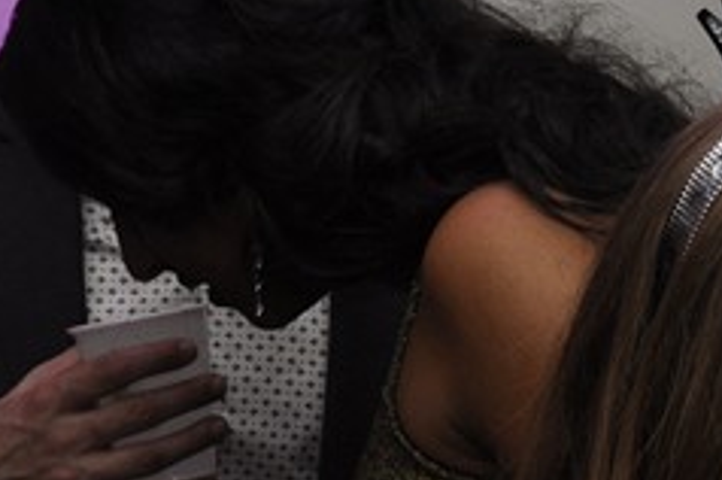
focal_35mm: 164
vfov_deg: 8.3
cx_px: 1398
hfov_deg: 11.4
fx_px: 3285
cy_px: 301
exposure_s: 1/60
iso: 400
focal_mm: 26
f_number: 5
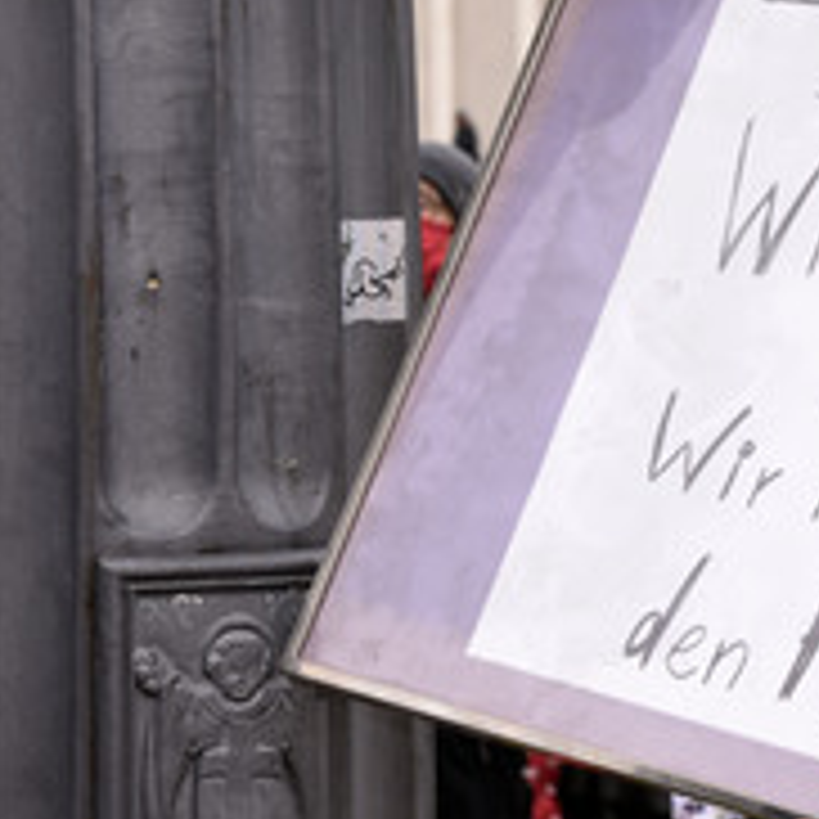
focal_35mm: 179
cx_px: 929
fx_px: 4791
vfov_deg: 9.8
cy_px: 378
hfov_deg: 9.7
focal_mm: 85
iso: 400
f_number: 8
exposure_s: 1/160
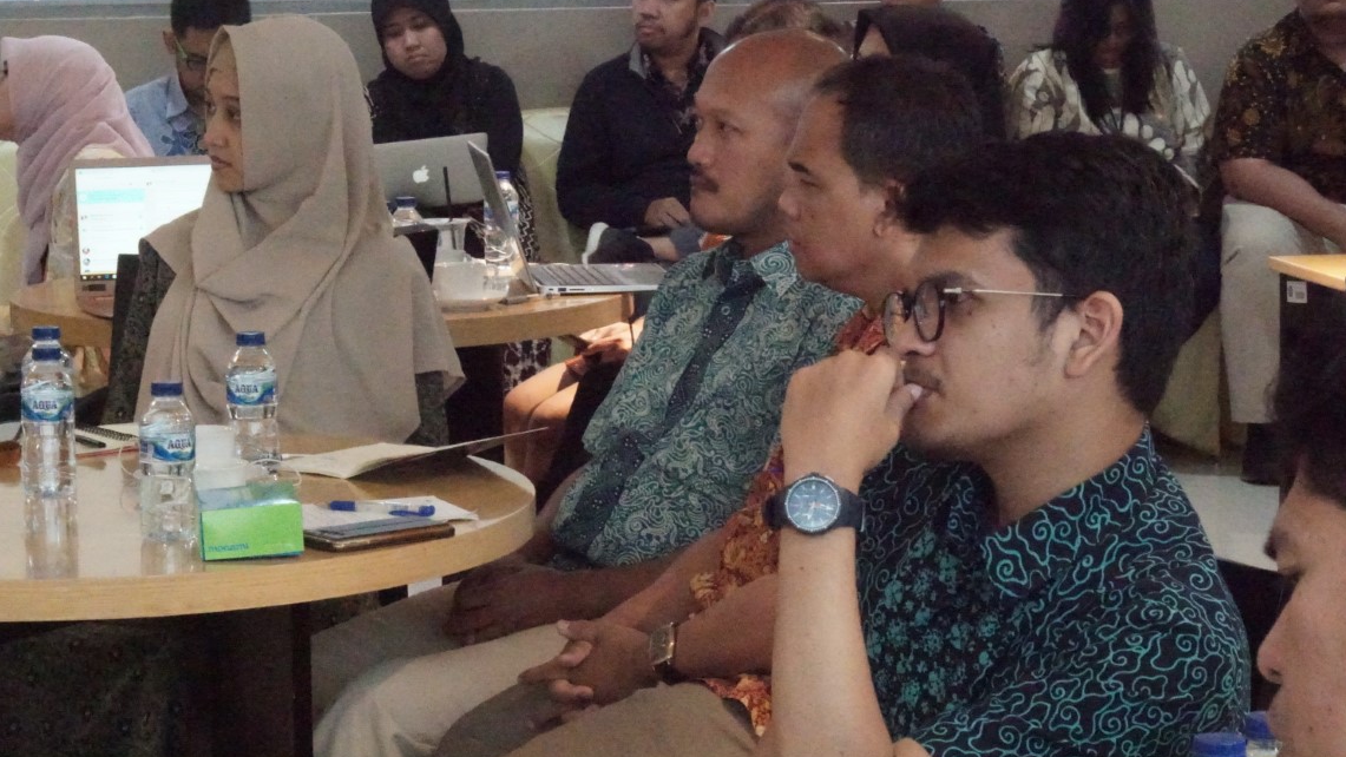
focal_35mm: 111
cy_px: 374
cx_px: 670
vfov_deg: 10.9
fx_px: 3962
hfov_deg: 19.3
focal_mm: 70
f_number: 22
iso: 40000
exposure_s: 1/50
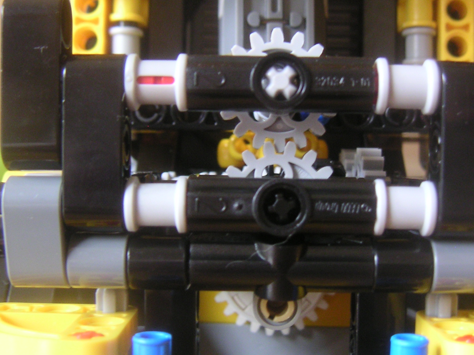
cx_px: 265
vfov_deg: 27.5
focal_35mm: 53
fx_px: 726
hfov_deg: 36.1
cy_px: 166
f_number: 2.8
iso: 100
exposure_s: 1/8
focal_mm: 5.7
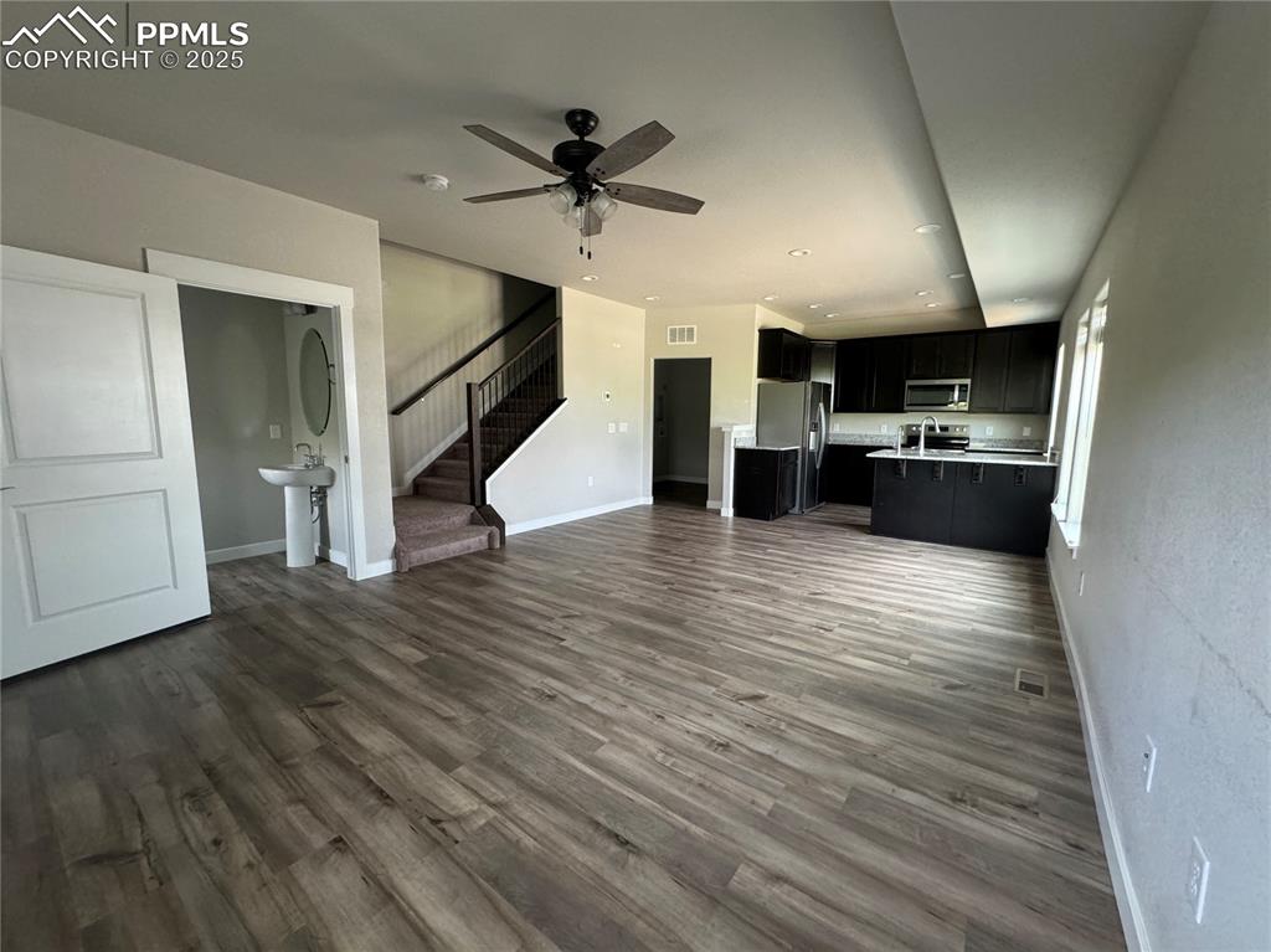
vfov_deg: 85.6
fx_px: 514
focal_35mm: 14
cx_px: 636
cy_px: 476
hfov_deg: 102.1
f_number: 2.2
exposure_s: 1/61
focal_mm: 2.22
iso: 320
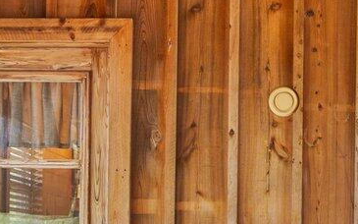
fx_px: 780
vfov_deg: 15.4
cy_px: 304
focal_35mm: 80
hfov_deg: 25.8
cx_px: 217
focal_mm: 14
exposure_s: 1/15
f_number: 9
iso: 320
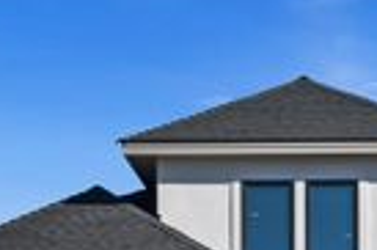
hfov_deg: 21.2
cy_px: 251
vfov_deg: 14.1
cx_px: 308
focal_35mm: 95
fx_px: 994
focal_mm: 26
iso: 320
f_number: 8
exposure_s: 1/500
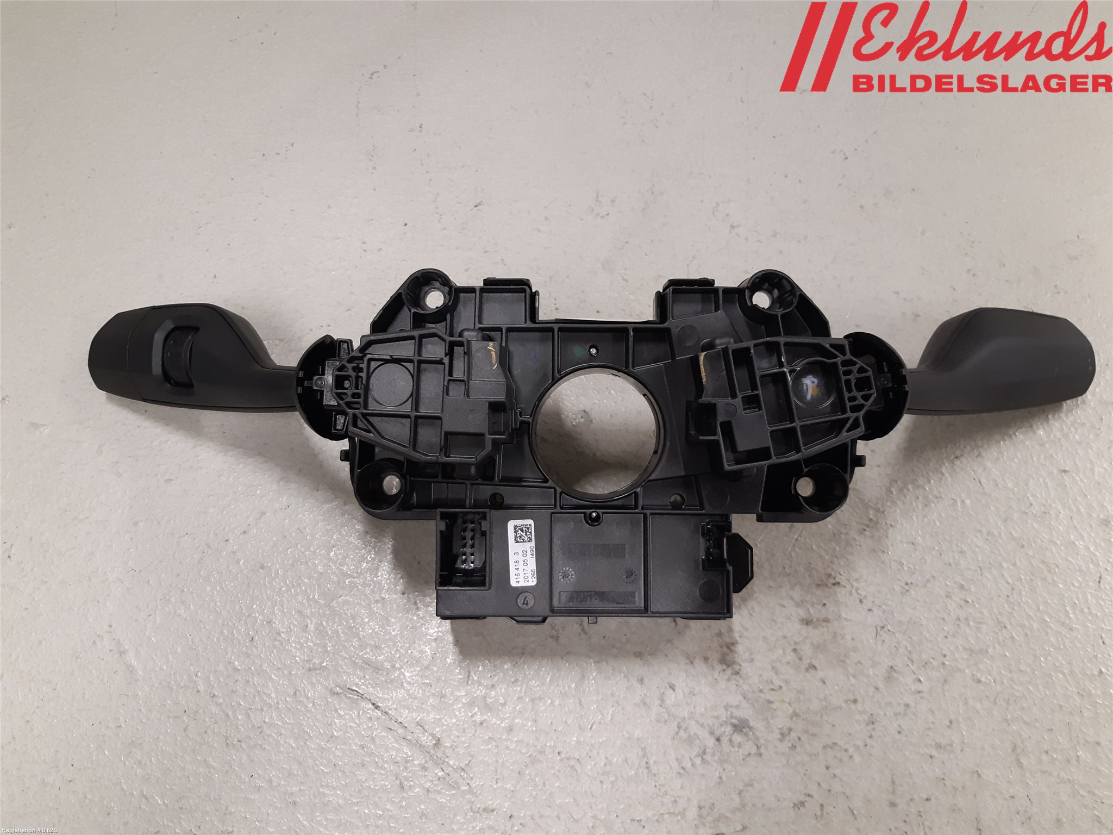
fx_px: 836
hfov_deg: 67.3
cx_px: 556
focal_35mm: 26
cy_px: 418
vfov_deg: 53.1
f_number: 1.7
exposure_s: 1/50
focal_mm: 3.93
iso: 160
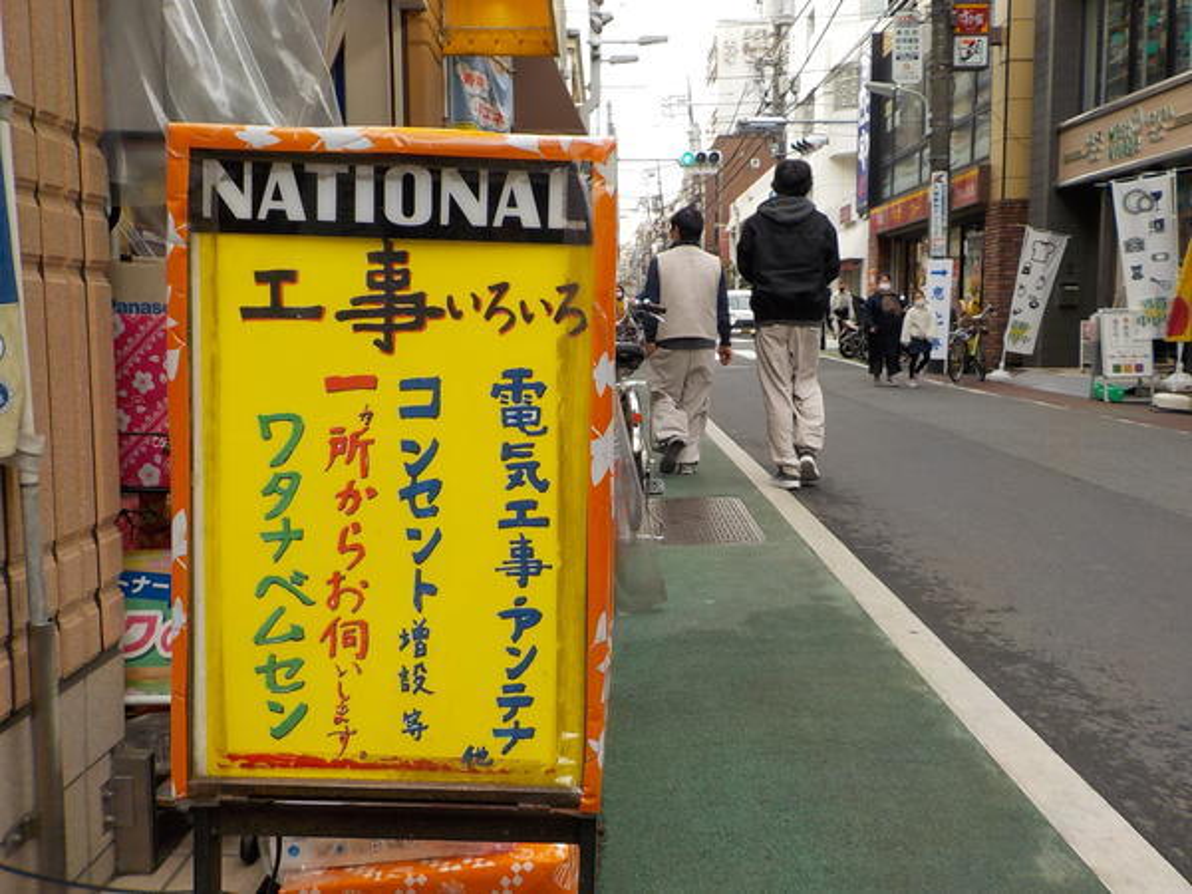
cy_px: 447
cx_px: 596
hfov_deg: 60.0
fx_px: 1033
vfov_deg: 46.8
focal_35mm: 30
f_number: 3.3
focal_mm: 4.1
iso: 125
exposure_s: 1/200
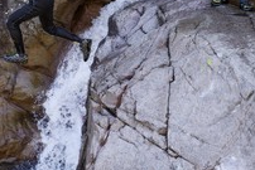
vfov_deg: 17.1
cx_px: 61
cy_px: 19
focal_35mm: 79
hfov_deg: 25.3
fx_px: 560
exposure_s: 1/320
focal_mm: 38
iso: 200
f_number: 3.2
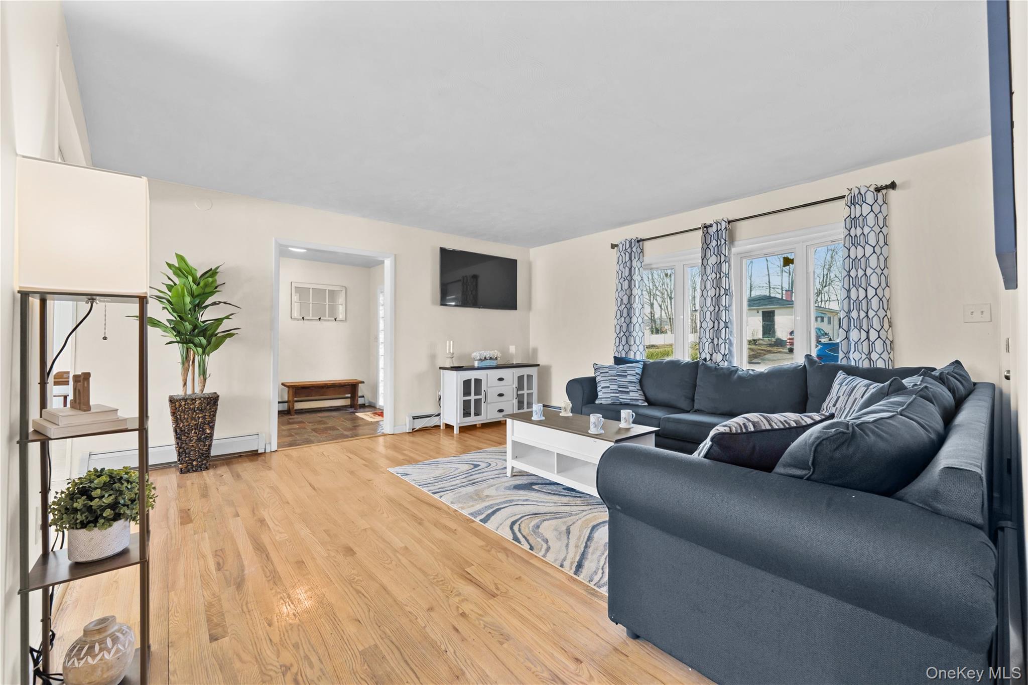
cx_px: 514
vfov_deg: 81.2
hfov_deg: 104.3
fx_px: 400
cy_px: 342
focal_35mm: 14
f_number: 8
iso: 200
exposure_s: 1/2
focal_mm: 14
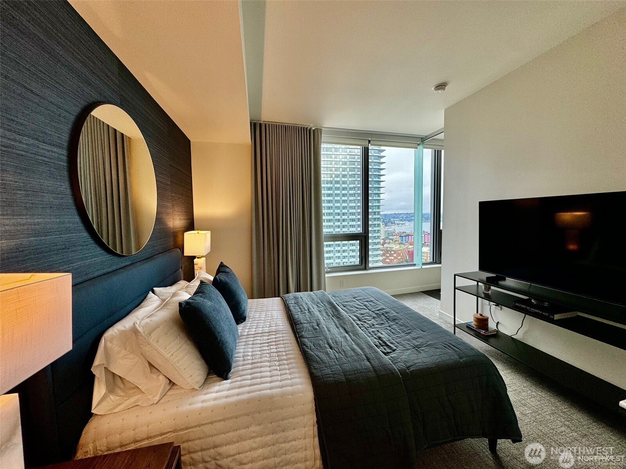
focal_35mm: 14
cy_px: 234
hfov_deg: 102.1
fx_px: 253
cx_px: 313
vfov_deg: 85.7
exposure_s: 1/120
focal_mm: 2.22
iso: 64
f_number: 2.2
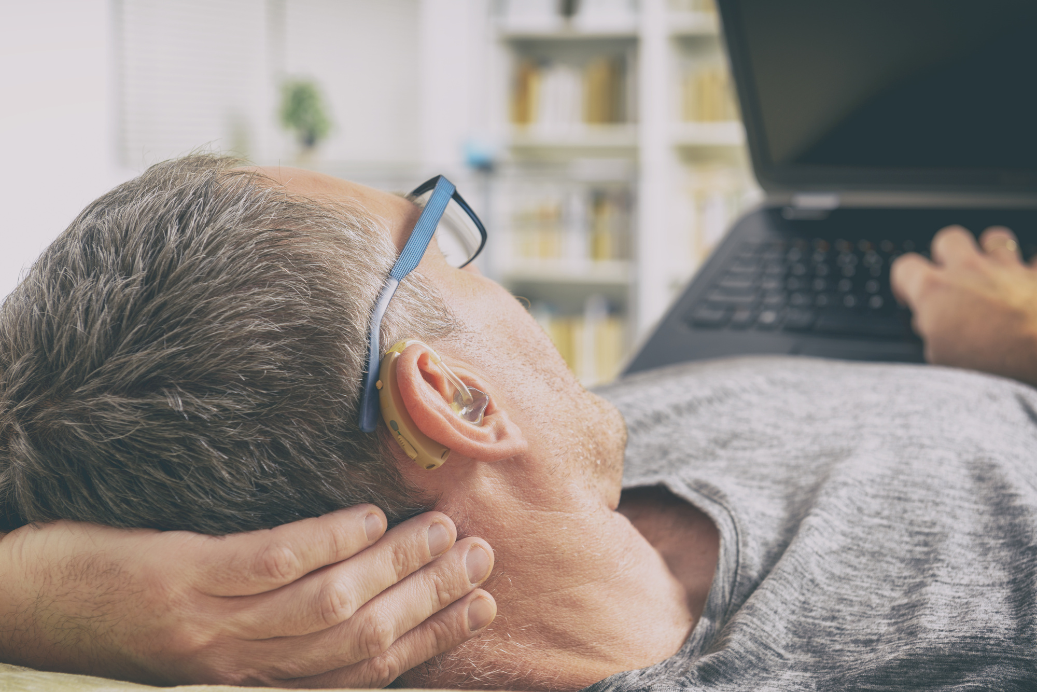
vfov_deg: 19.5
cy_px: 346
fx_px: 2017
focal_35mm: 70
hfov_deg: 28.8
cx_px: 518
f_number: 6.3
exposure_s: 1/125
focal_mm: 70
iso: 160
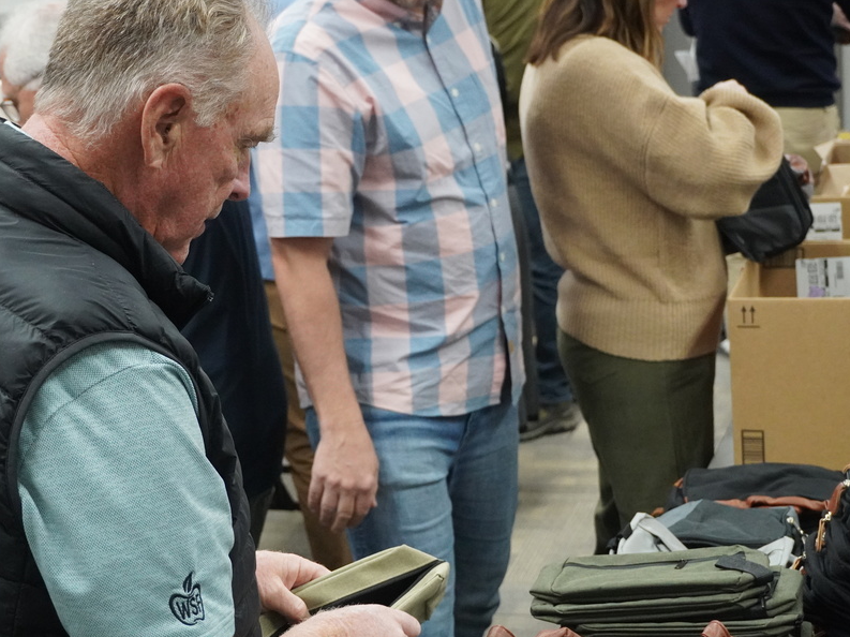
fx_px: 2013
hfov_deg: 23.8
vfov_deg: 18.0
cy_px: 337
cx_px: 391
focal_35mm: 82
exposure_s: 1/160
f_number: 5.6
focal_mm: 44
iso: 5000
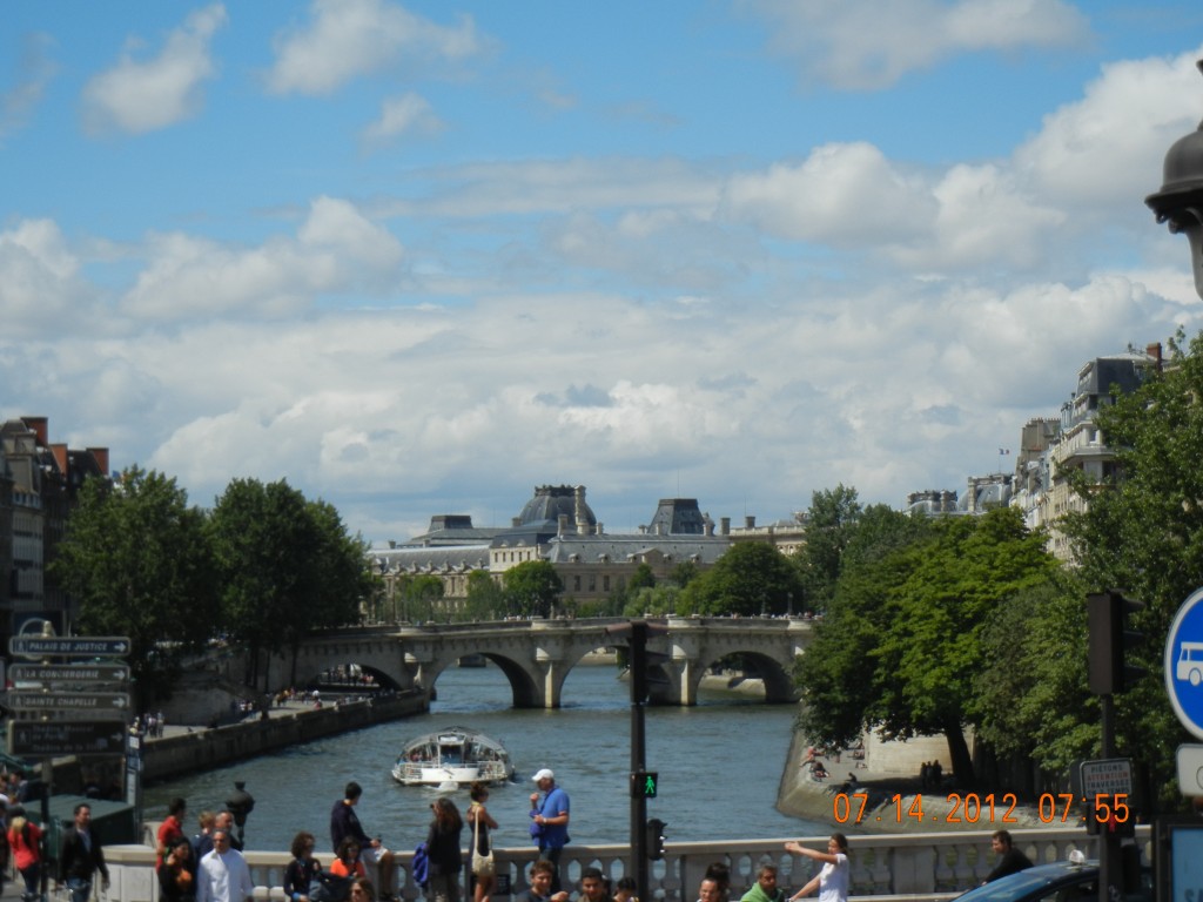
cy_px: 451
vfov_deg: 16.6
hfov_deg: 22.0
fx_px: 3093
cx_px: 602
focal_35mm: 89
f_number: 8.8
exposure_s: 1/428
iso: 160
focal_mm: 16
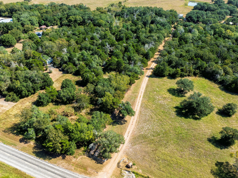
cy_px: 102
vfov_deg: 49.6
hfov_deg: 63.3
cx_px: 107
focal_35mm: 28
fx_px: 192
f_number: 2.8
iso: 100
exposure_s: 1/800
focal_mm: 12.29
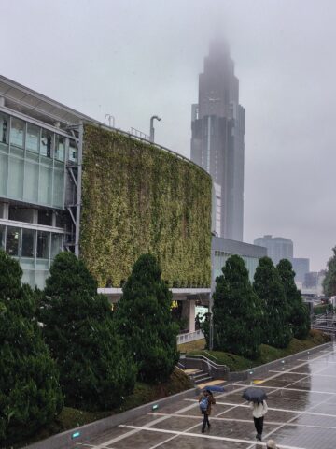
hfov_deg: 58.9
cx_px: 168
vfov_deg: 73.9
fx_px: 298
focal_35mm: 23
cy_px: 224
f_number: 1.9
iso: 50
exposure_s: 1/120
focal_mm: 5.6
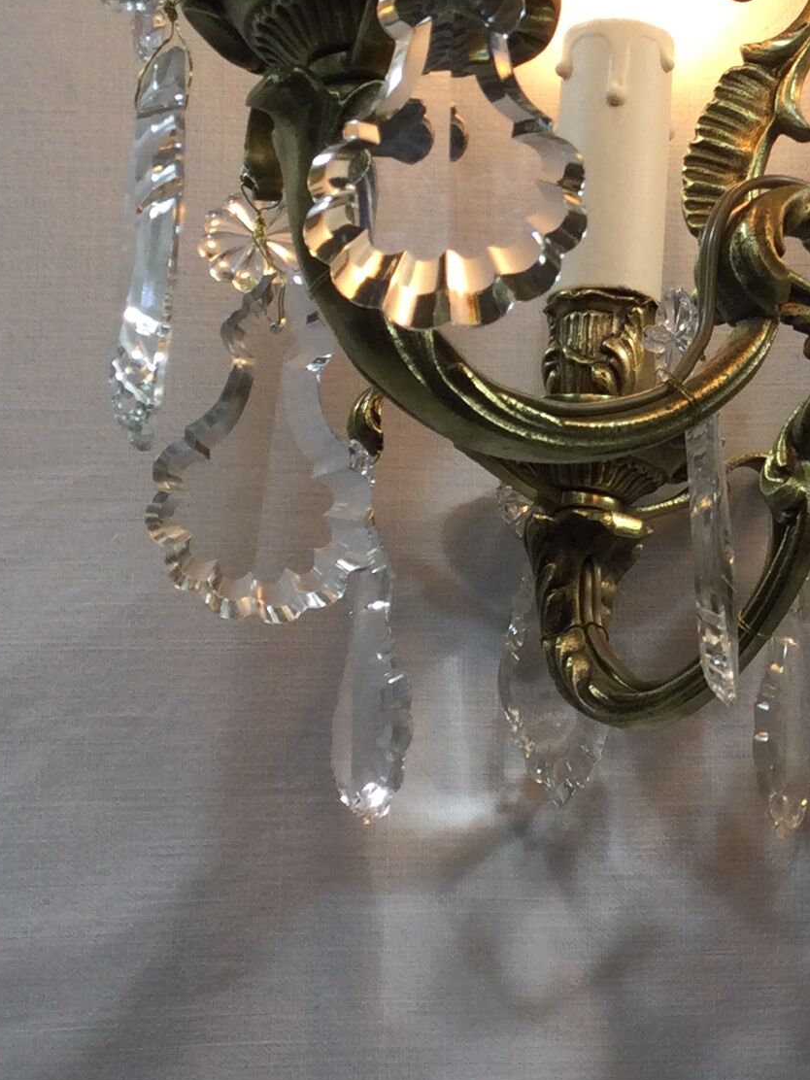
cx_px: 1005
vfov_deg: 21.2
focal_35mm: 91
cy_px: 177
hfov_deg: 15.6
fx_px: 2839
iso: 25
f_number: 2.4
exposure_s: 1/100
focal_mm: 3.3
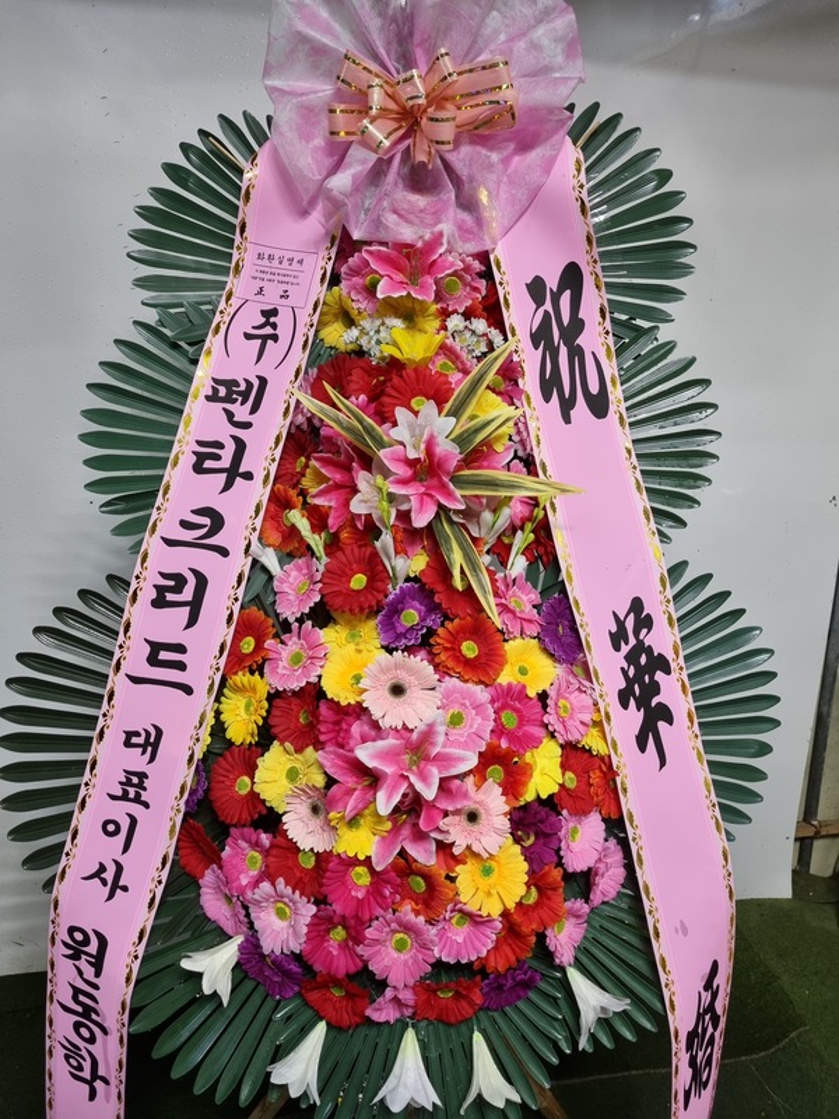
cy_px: 560
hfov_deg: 53.1
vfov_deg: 67.3
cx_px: 420
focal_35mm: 26
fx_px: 840
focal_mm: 5.4
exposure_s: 1/40
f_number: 1.8
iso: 200
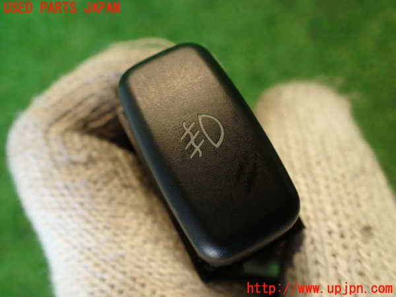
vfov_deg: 46.8
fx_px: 343
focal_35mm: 30
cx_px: 198
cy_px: 148
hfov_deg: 60.0
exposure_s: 1/30
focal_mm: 5.4
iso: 200
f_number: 2.3
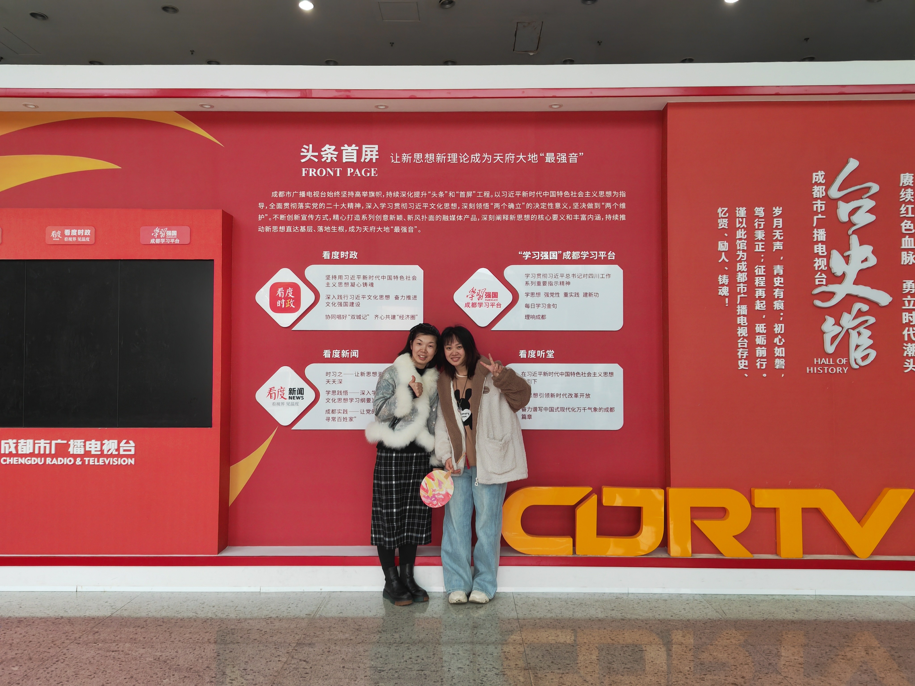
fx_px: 714
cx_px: 458
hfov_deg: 65.3
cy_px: 343
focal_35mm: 27
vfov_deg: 51.4
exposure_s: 1/50
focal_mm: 5.52
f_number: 1.9
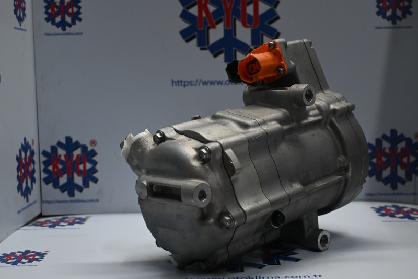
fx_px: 627
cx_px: 209
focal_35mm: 54
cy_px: 140
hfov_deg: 36.9
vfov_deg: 25.0
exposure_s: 1/125
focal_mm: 36
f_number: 5.3
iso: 900
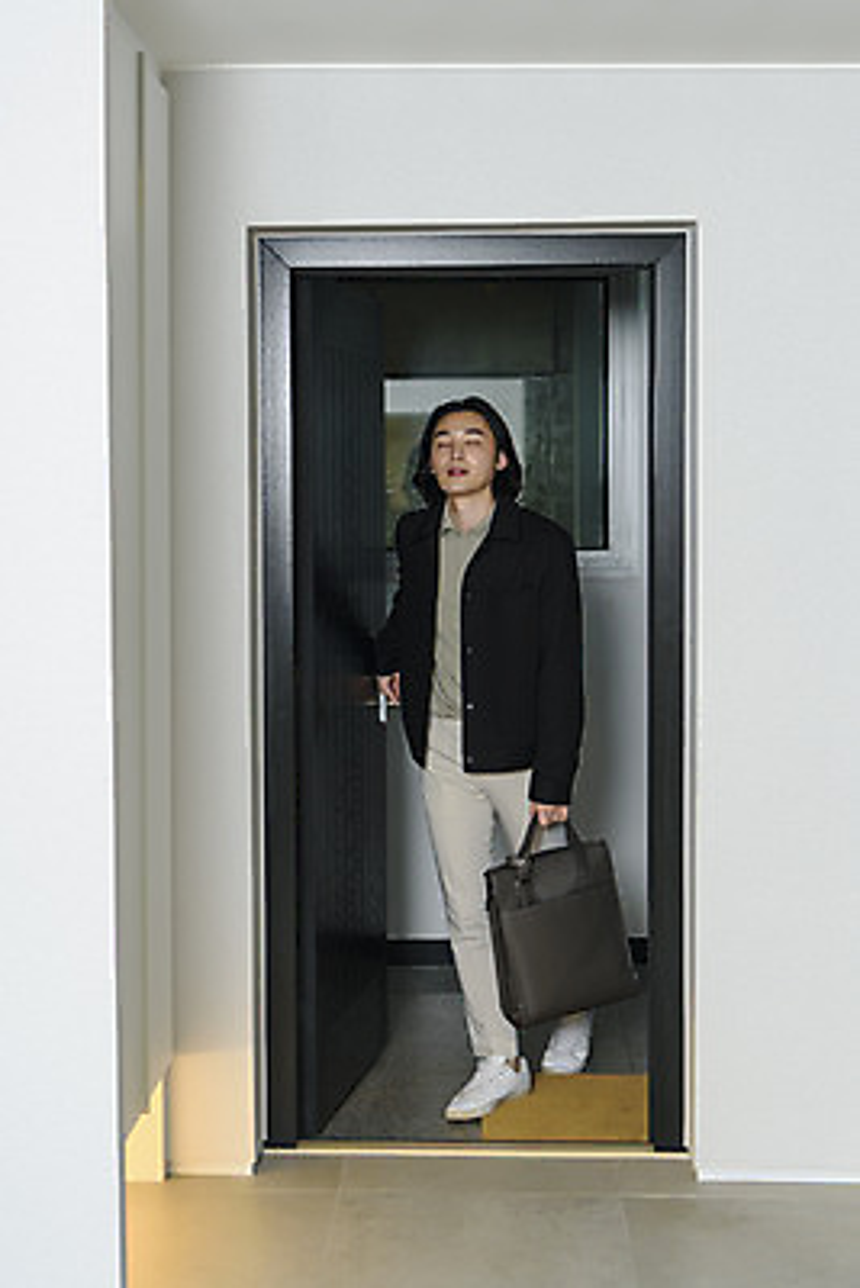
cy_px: 644
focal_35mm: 52
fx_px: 1862
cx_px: 430
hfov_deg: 26.0
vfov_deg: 38.2
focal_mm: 52
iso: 200
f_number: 3.5
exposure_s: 1/125
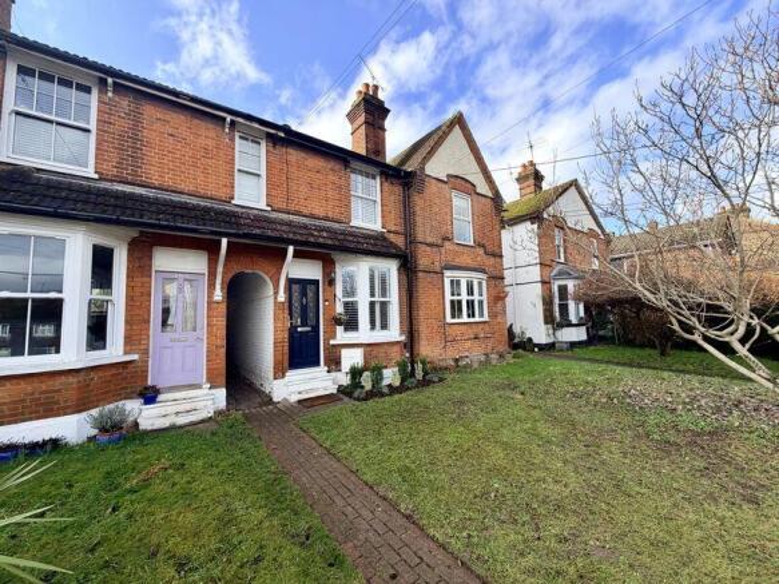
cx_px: 390
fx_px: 315
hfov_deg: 102.1
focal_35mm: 14
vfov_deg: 85.7
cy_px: 292
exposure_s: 1/502
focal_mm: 2.22
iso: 40
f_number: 2.2
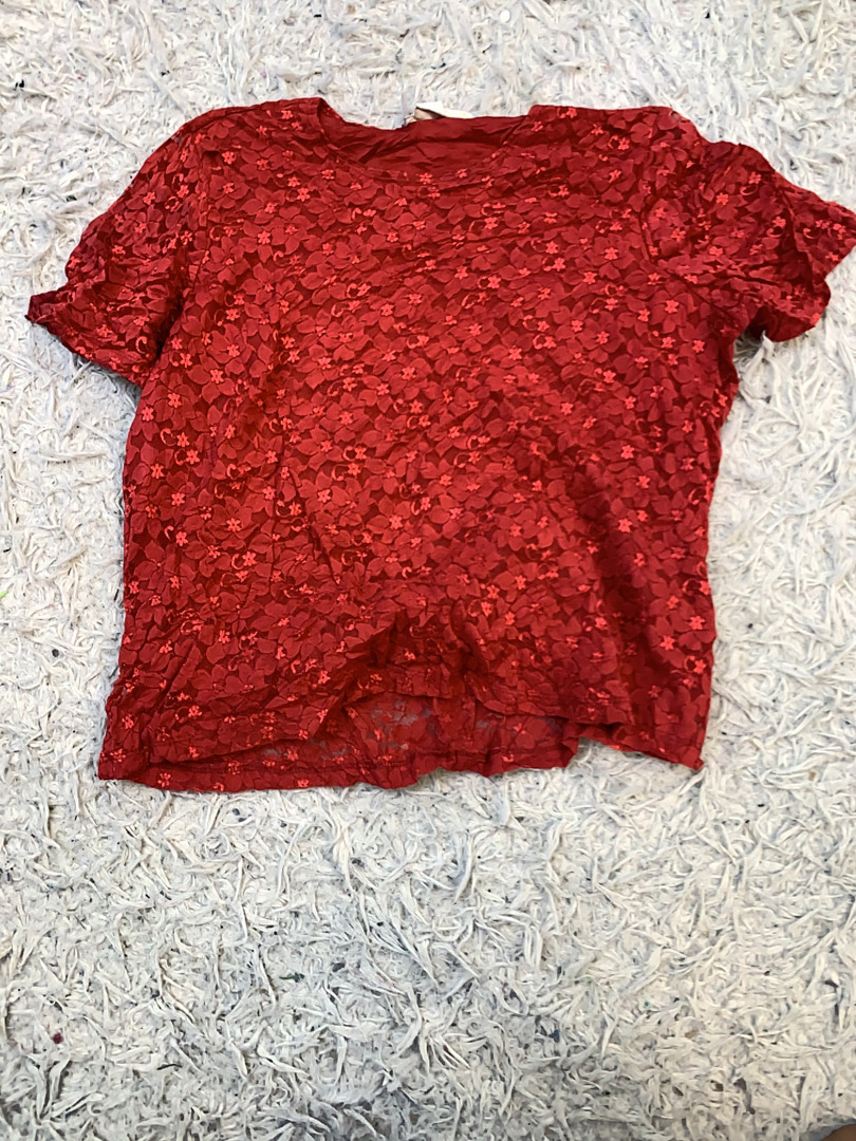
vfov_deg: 67.3
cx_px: 428
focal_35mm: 26
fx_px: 857
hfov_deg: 53.1
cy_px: 570
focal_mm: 4.25
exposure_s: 1/100
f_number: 1.8
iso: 80
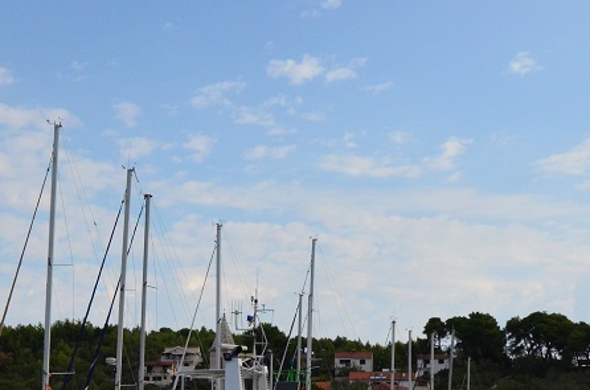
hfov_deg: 27.2
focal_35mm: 74
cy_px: 310
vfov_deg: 18.2
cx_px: 185
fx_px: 1210
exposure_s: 1/8000
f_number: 5.6
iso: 1400
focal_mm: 22
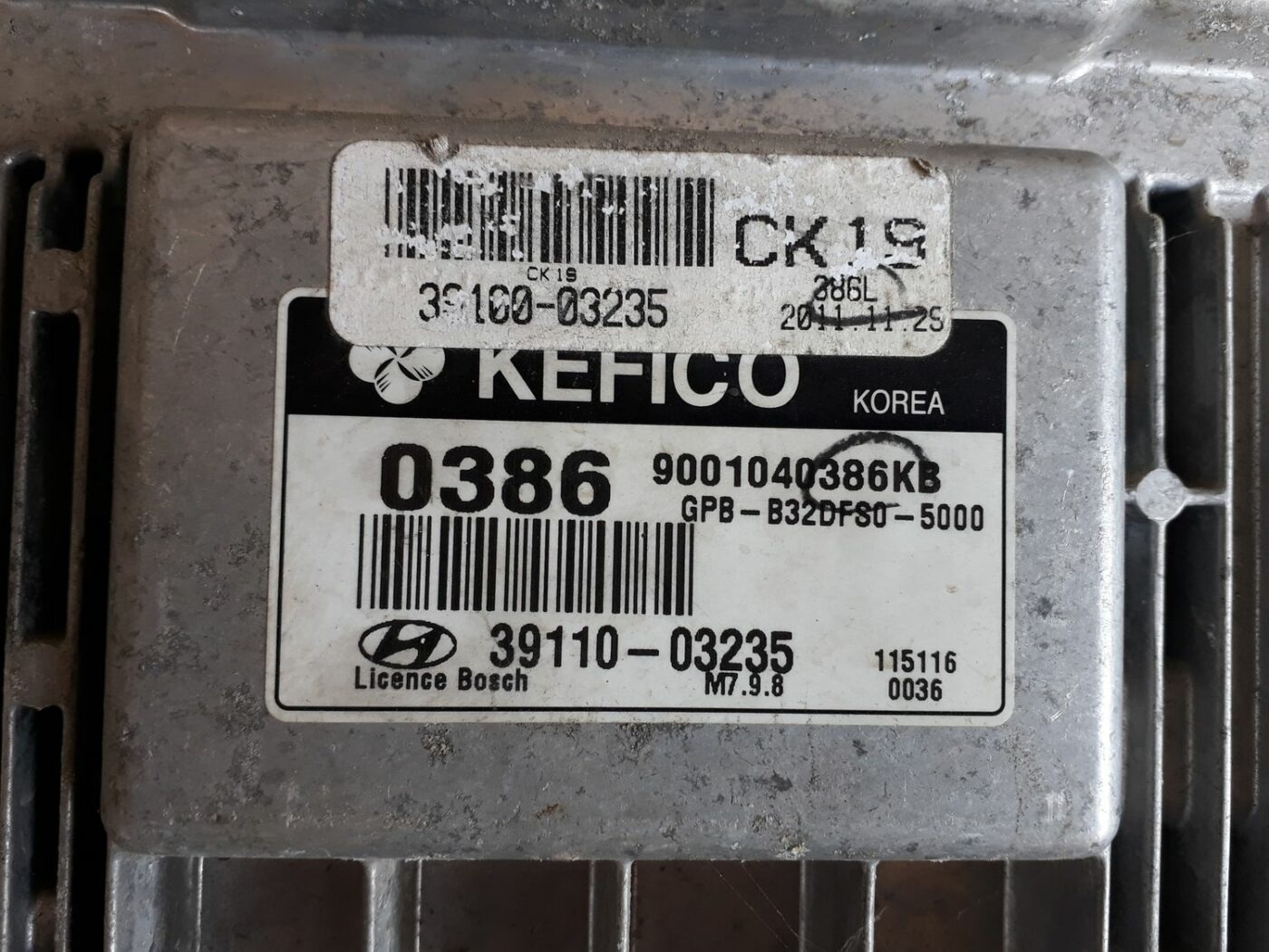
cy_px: 476
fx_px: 990
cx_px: 634
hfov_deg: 65.3
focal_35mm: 27
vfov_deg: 51.4
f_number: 1.9
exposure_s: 1/33
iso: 40
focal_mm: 3.6
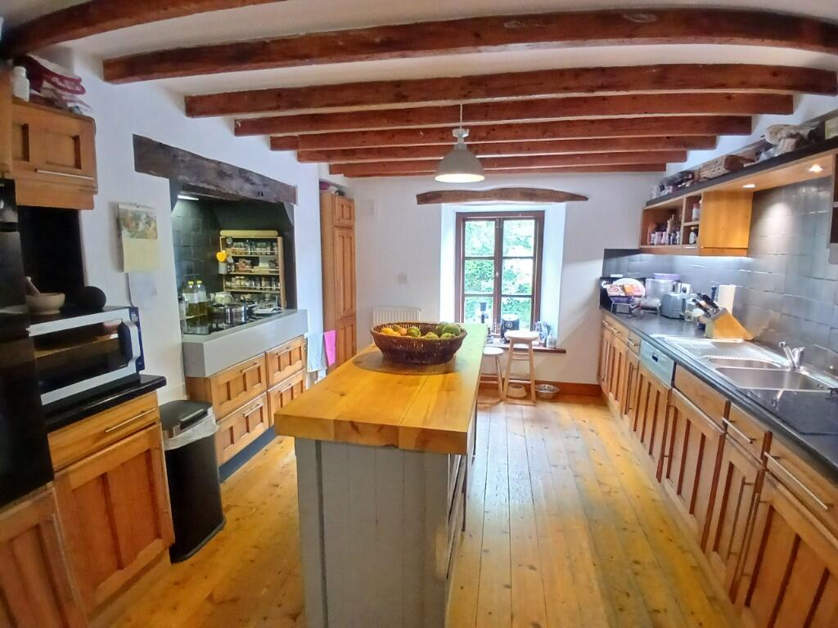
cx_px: 419
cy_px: 314
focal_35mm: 17
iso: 400
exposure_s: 1/25
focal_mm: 1.4
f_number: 2.2
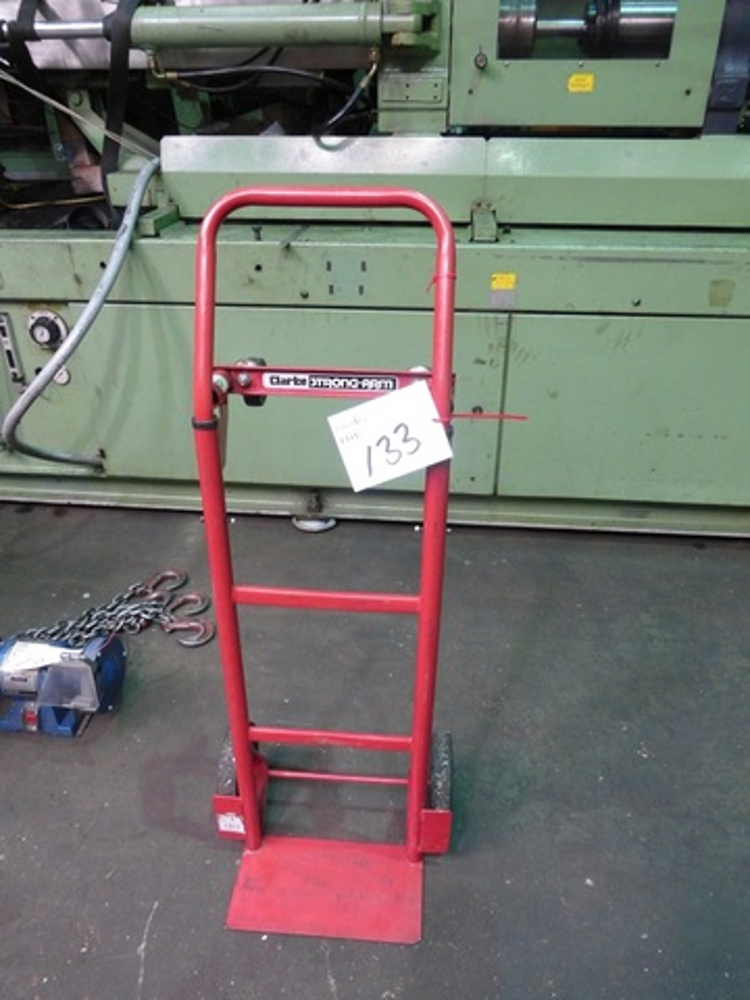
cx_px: 375
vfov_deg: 71.6
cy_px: 500
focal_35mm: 24
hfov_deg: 56.8
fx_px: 693
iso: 400
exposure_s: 1/20
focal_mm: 4.3
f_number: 3.3
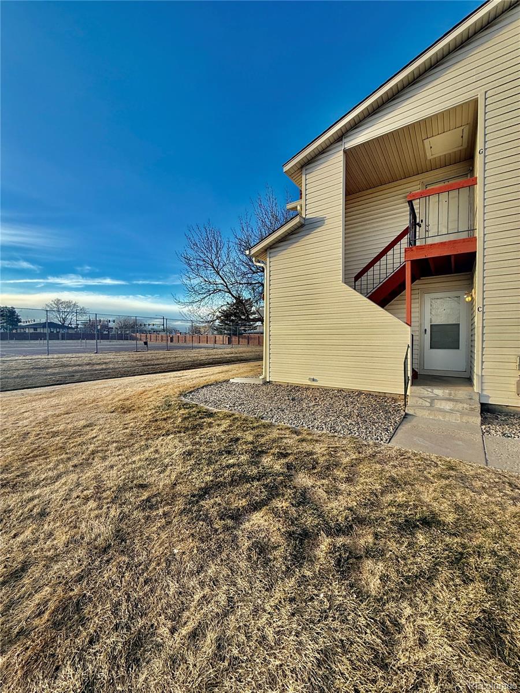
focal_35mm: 14
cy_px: 346
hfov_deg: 85.7
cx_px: 260
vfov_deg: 102.1
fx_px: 280
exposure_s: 1/760
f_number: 2.2
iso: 50
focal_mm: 2.22
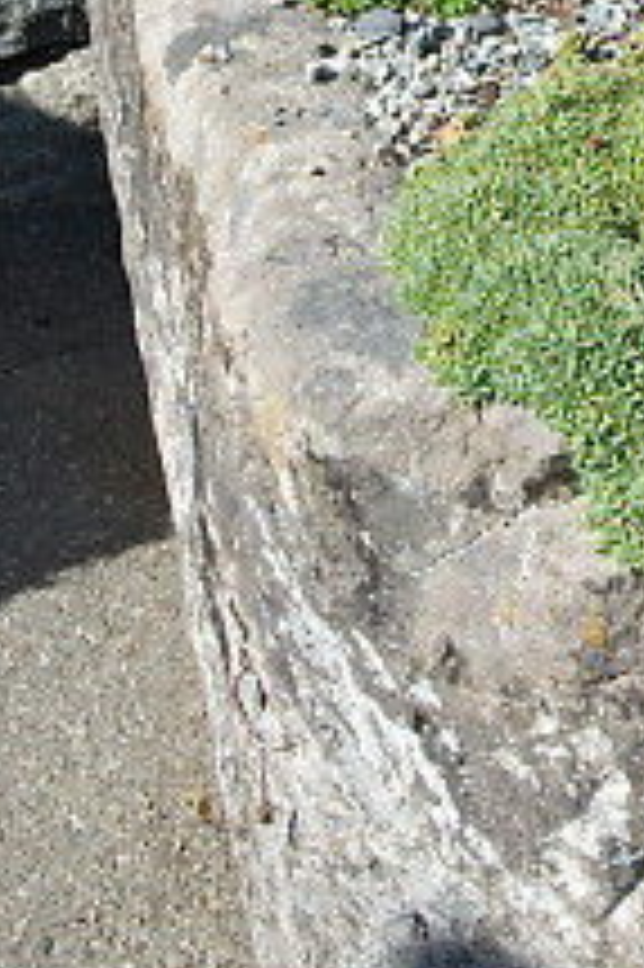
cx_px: 808
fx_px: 2591
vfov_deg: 20.2
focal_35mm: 96
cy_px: -99
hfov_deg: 13.7
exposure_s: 1/160
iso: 100
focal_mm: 23
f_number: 9
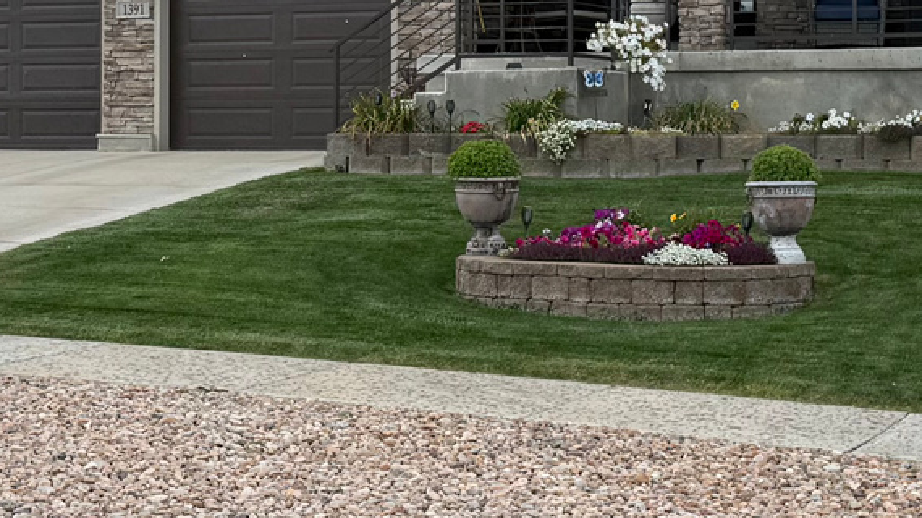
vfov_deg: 24.6
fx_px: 1149
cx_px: 500
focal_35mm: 47
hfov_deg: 43.7
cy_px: 37
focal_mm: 6.76
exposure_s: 1/4405
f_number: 1.78
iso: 80
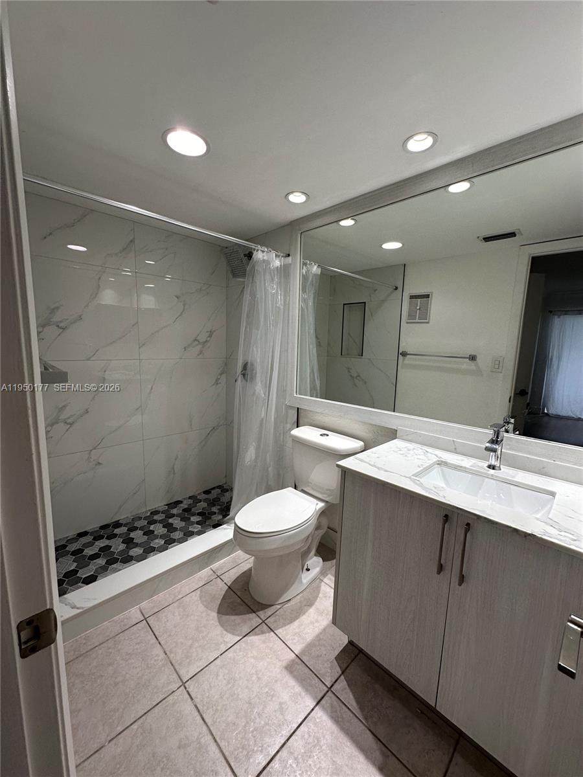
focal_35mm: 14
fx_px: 314
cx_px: 292
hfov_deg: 85.7
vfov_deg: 102.1
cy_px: 388
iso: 125
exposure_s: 1/120
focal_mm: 2.22
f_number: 2.2
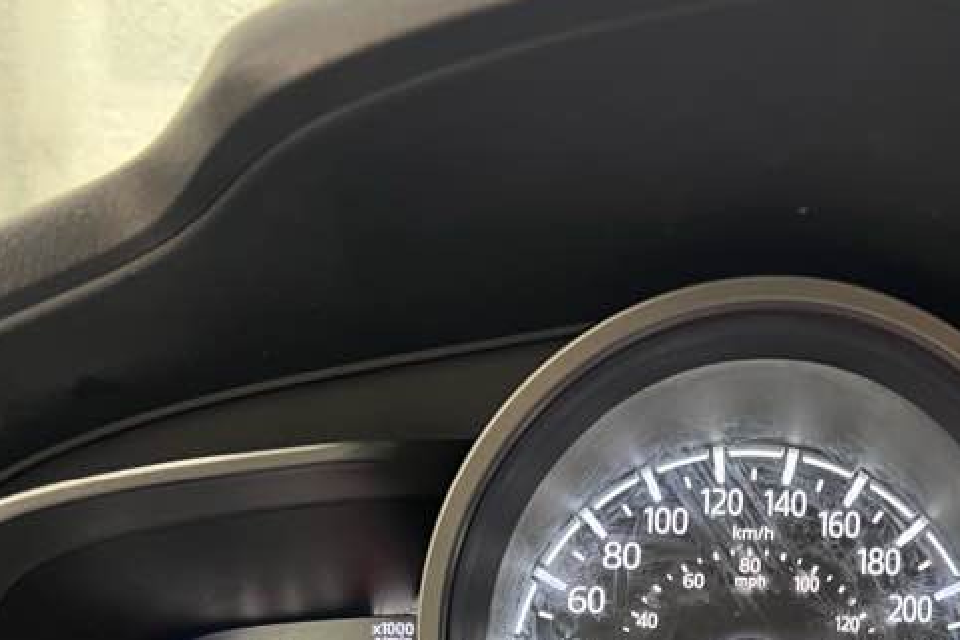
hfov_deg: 37.2
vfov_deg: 24.9
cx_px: 723
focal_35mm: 52
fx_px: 1386
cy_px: 613
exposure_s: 1/30
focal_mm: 5.7
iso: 500
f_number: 1.5
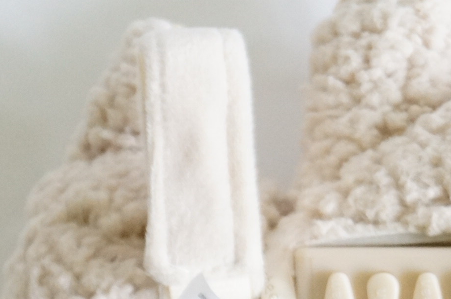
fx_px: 2502
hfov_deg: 10.2
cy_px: 336
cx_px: 408
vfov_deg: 6.8
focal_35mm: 200
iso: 2500
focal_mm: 50
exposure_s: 1/80
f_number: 5.6
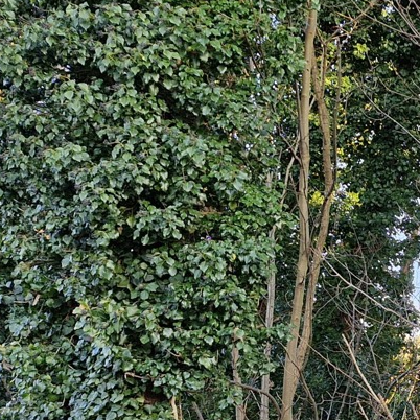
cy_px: 352
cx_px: 604
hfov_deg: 19.1
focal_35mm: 81
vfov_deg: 21.1
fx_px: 1112
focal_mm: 5.54
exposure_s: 1/180
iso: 80
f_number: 1.8
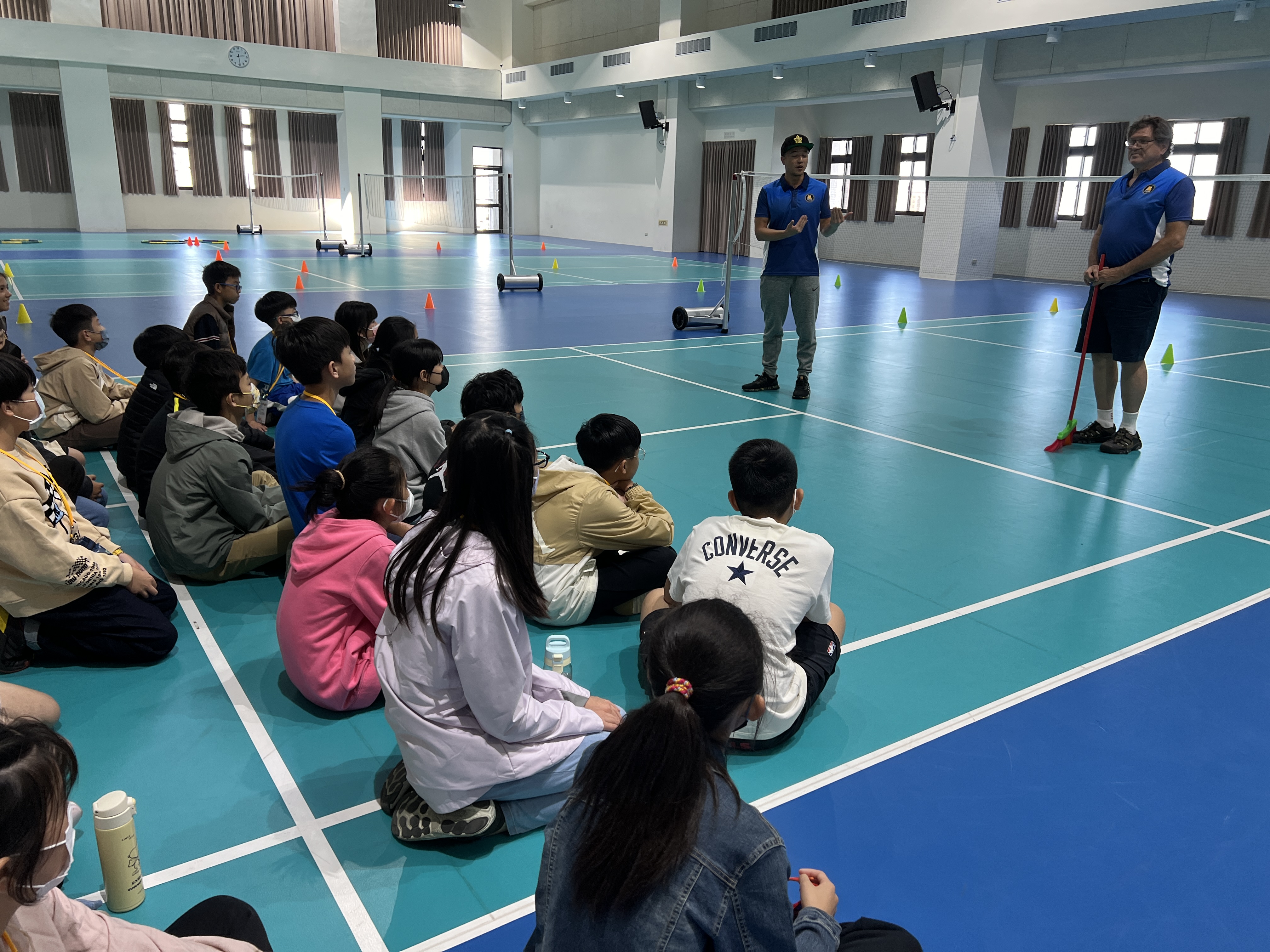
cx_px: 635
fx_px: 954
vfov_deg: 53.1
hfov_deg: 67.3
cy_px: 476
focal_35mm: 26
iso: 80
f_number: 1.5
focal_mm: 5.7
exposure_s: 1/120
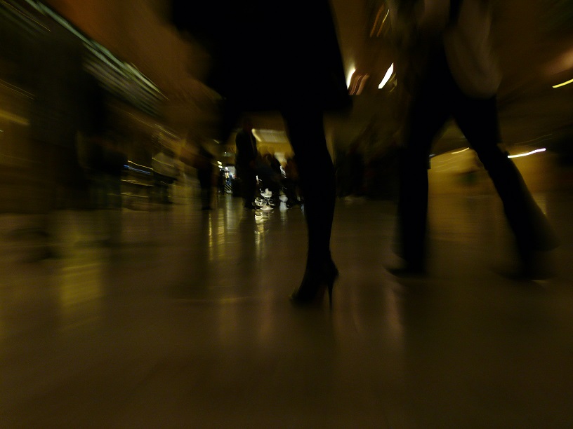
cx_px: 286
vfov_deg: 22.9
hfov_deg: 30.3
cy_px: 214
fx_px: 1059
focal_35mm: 64
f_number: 2.8
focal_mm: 12.9
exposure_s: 1/10
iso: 200
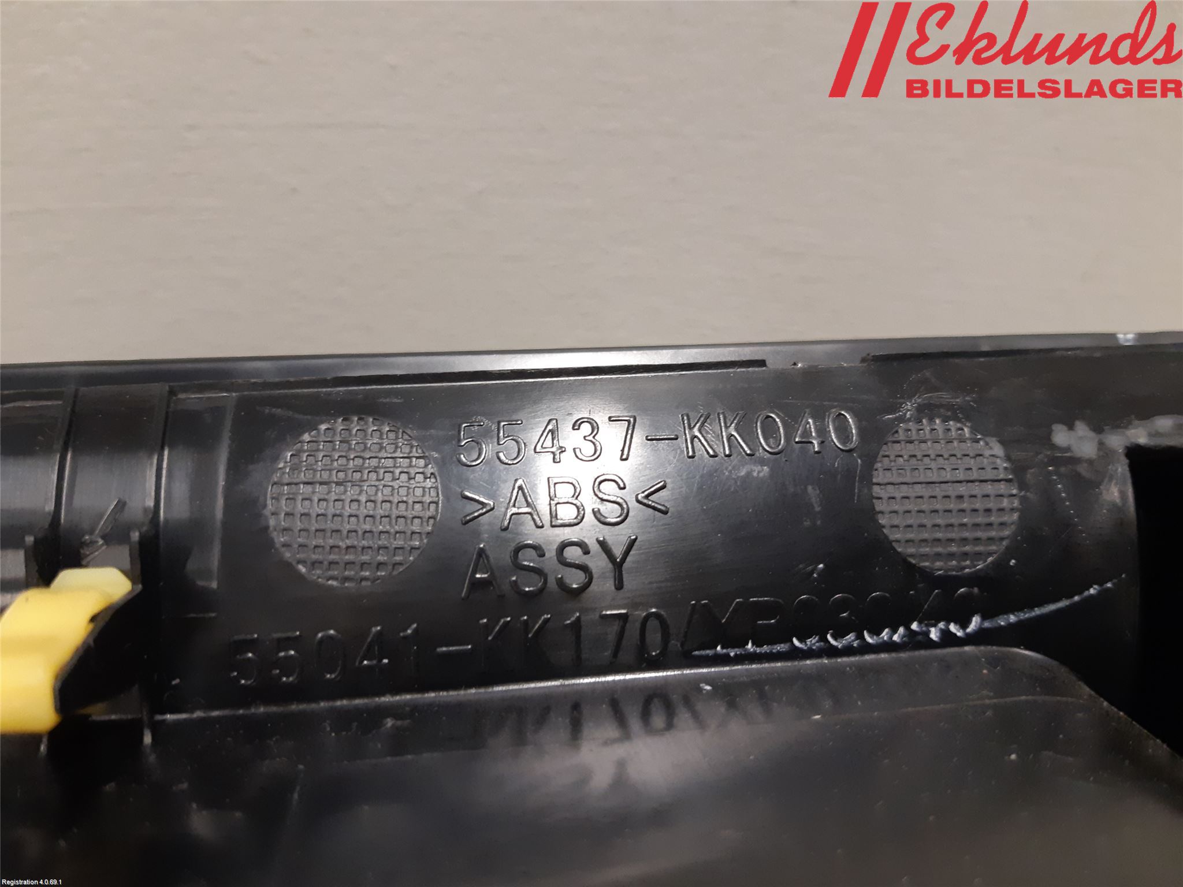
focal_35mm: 26
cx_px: 592
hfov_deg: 67.3
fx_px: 889
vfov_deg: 53.1
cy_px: 444
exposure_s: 1/50
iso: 250
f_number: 1.7
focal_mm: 3.93
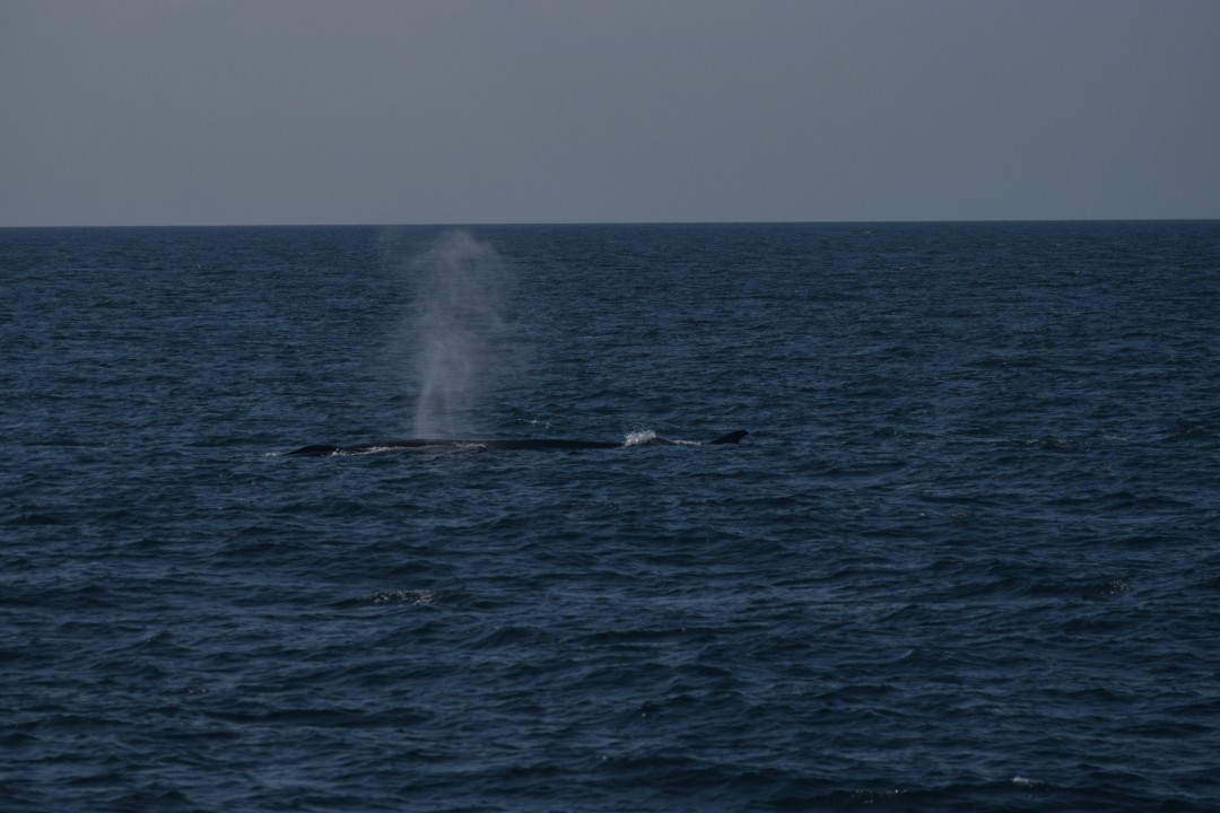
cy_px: 406
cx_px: 610
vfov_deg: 5.2
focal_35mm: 262
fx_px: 8895
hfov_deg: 7.8
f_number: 7.1
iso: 200
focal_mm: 175
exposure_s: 1/4000
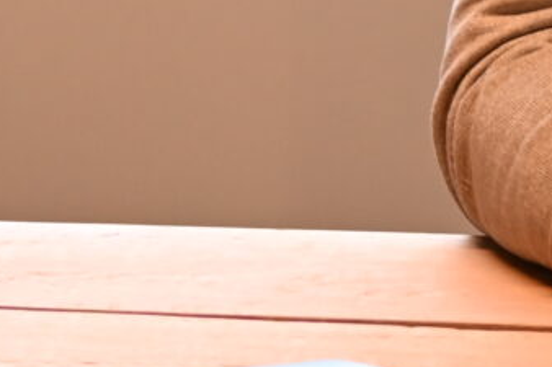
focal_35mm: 796
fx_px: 12199
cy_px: -228
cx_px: 15
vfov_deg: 1.7
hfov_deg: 2.6
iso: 800
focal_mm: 105
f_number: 2.8
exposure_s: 1/125
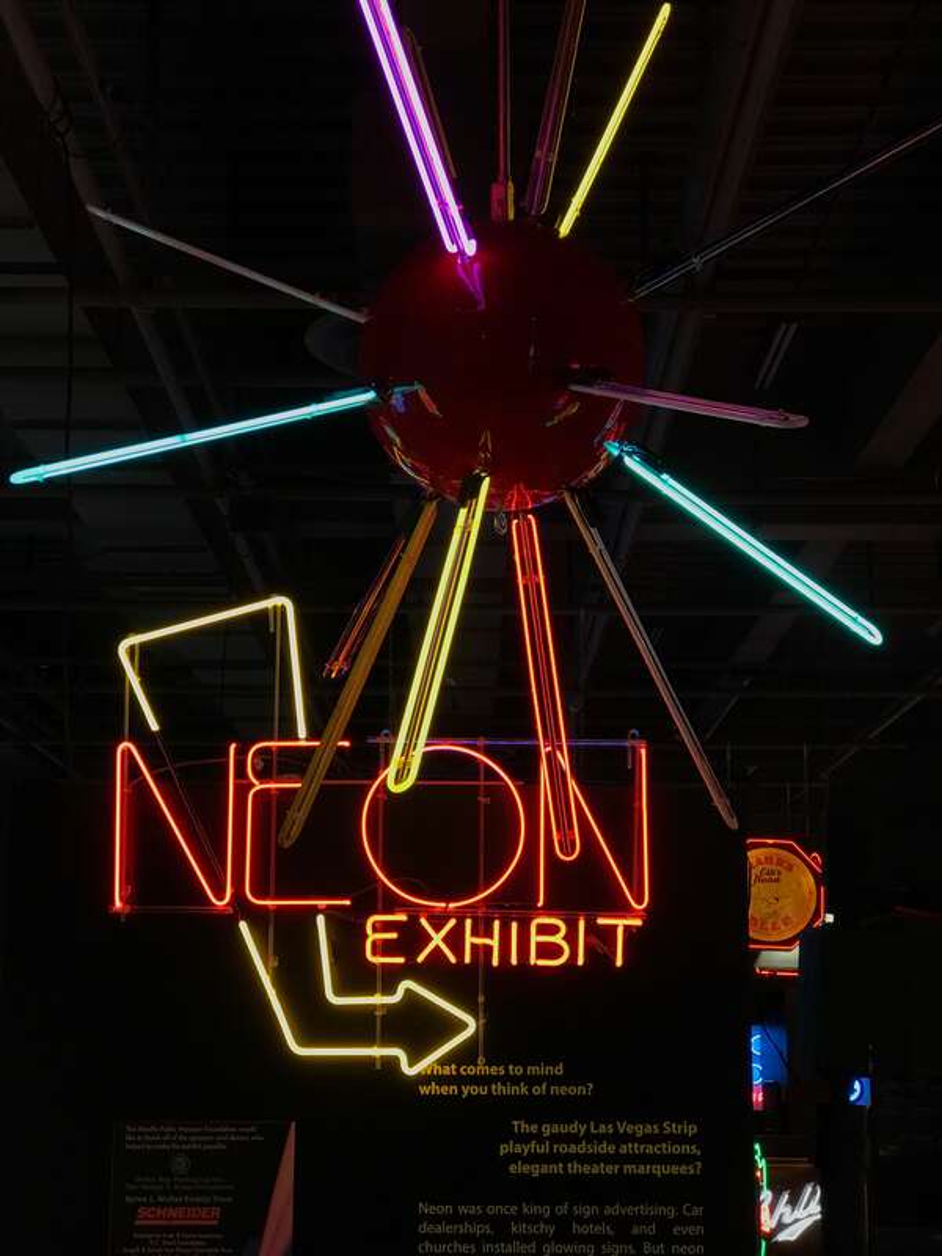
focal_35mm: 57
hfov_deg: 25.7
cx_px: 471
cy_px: 628
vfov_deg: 33.8
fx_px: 2068
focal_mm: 6.6
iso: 64
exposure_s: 1/60
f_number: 2.8
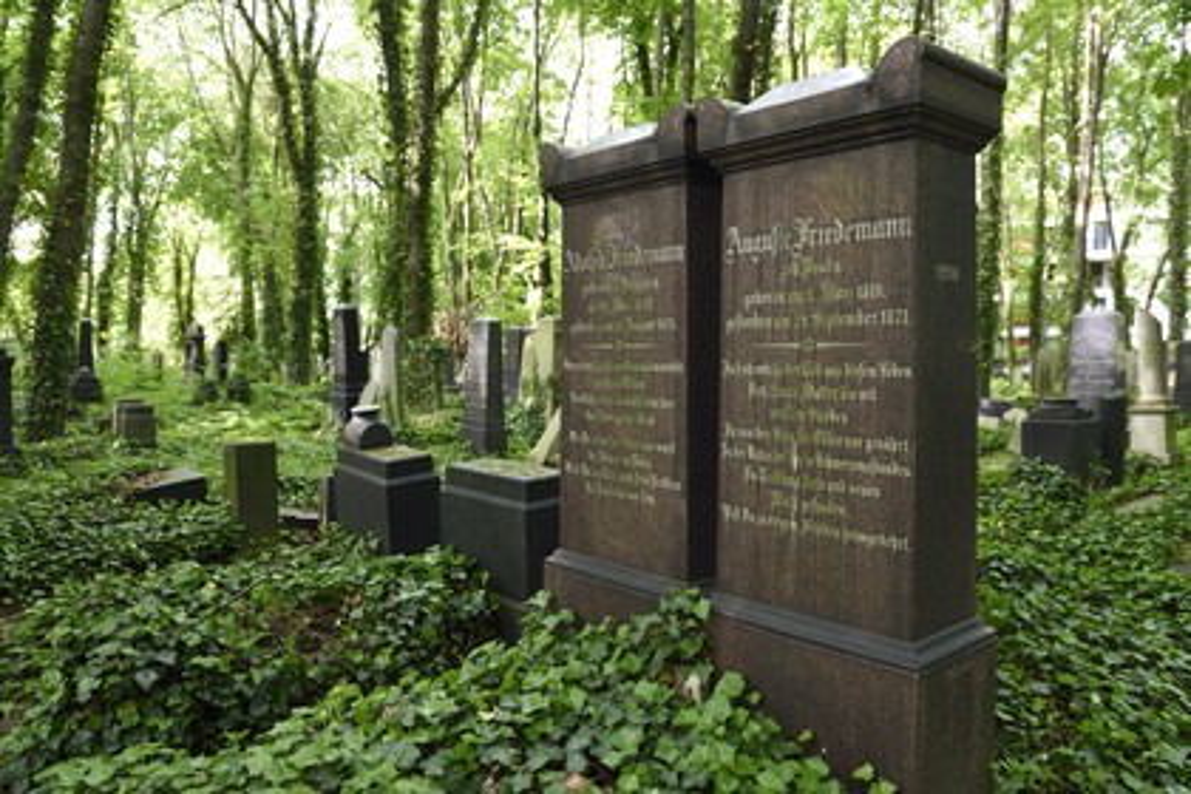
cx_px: 596
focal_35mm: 24
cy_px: 397
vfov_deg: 53.1
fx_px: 794
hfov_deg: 73.7
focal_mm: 24
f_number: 5
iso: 800
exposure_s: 1/80
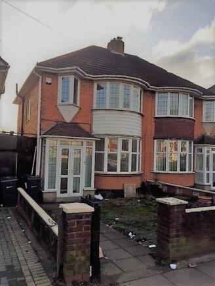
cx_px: 108
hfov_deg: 48.2
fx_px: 240
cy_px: 143
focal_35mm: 29
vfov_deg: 61.6
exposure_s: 1/1883
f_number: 2.2
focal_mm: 4.15
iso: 32
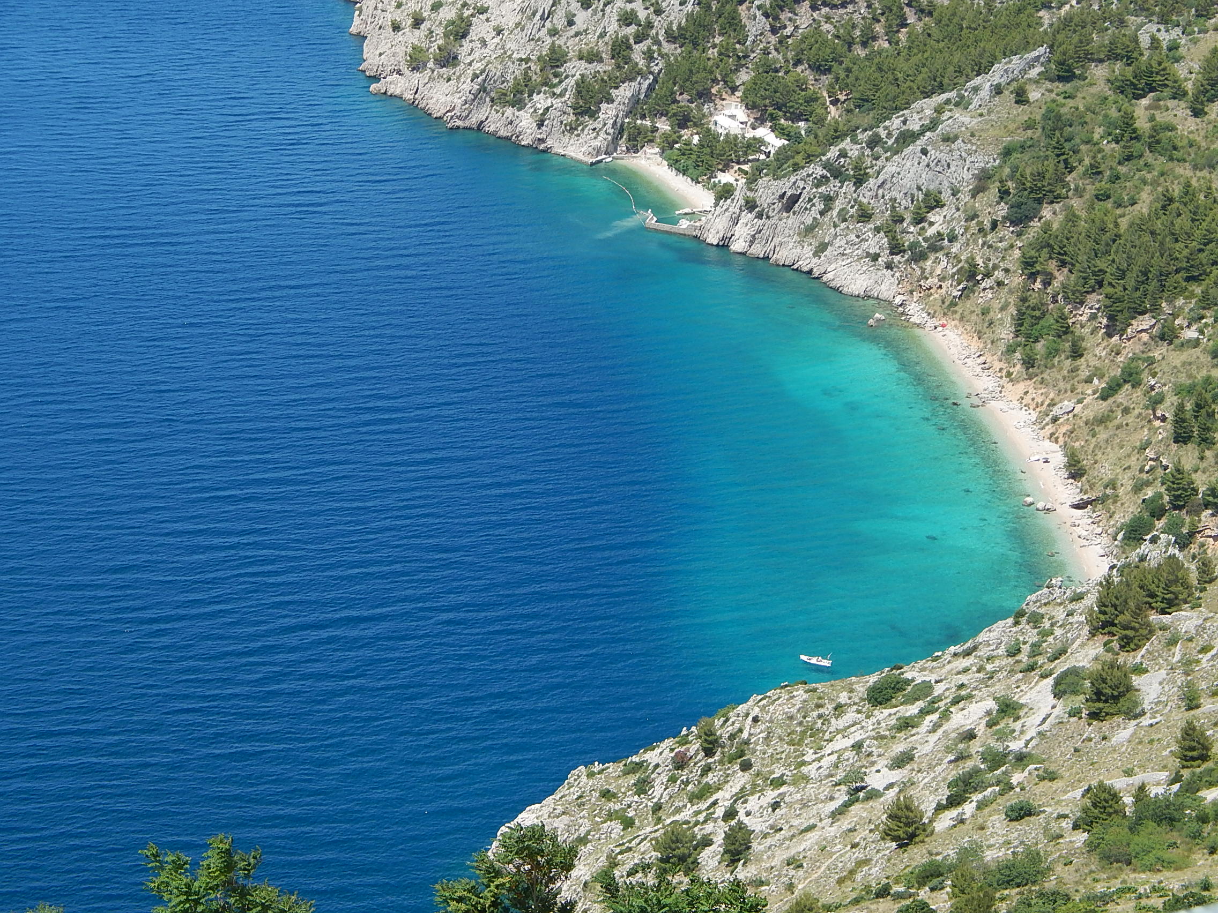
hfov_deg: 20.9
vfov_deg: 15.7
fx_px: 3307
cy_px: 456
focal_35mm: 94
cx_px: 609
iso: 125
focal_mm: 16.6
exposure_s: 1/800
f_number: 4.4
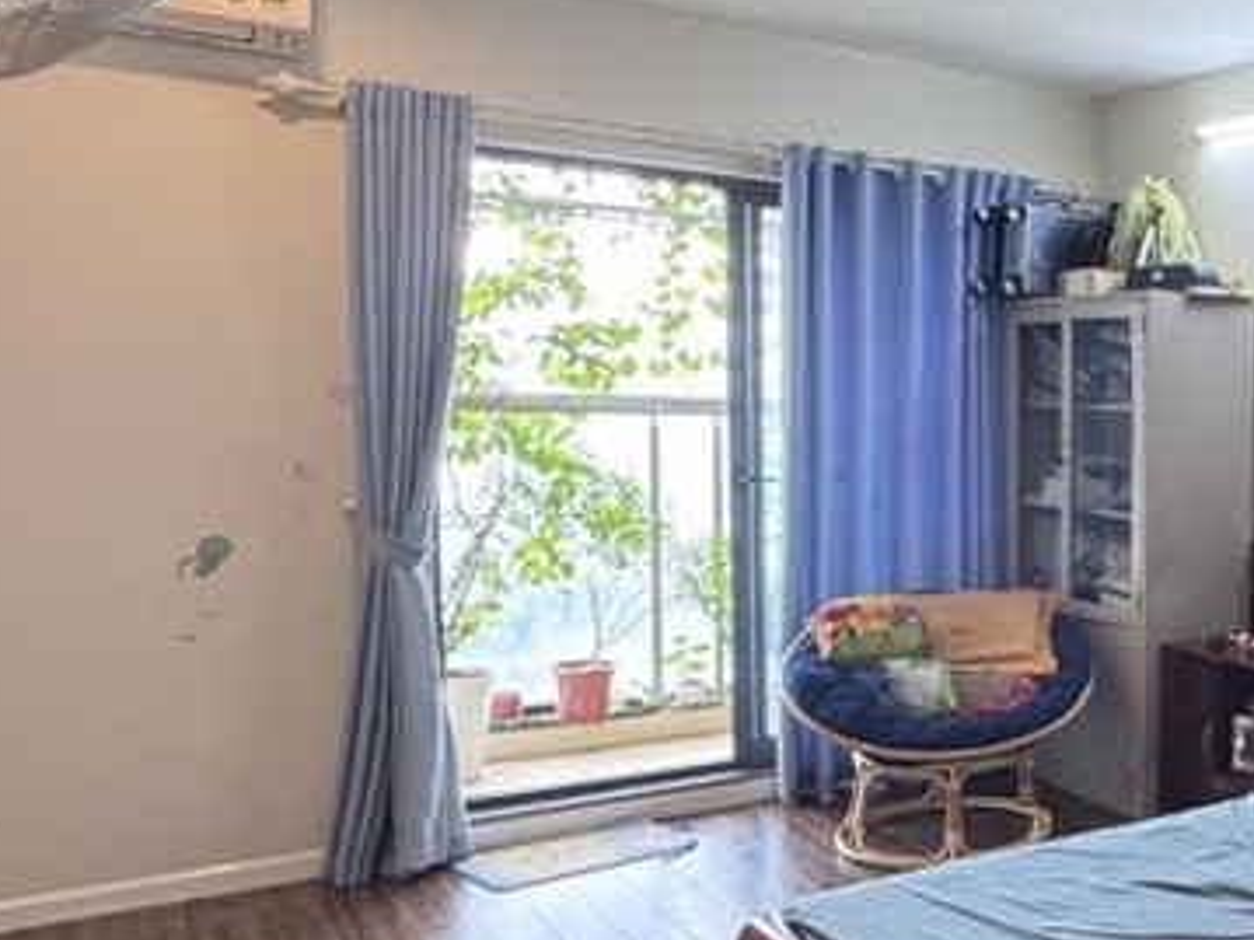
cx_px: 1439
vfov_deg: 36.8
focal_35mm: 39
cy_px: 507
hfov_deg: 38.1
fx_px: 1412
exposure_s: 1/60
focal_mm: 2.22
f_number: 2.2
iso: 400
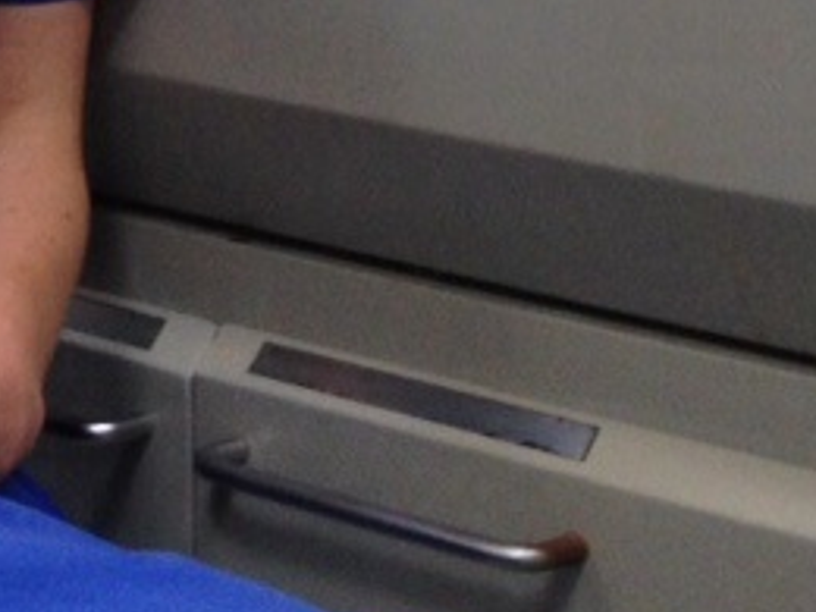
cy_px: -606
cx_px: -421
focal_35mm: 172
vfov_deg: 8.2
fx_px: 4055
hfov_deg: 11.0
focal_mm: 4.28
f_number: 2.4
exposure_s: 1/20
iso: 80
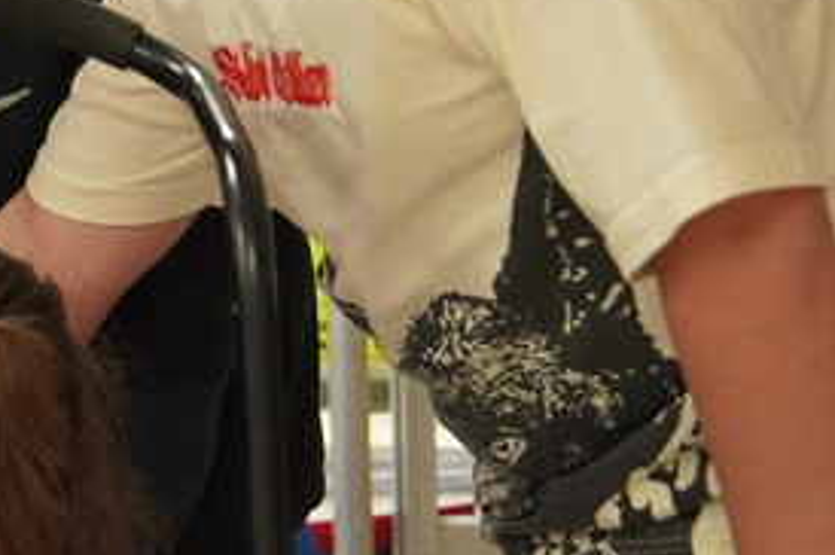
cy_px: 44
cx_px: -381
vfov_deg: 5.2
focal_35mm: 262
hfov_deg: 7.7
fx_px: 6070
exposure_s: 1/160
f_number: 4
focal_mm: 70
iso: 4000
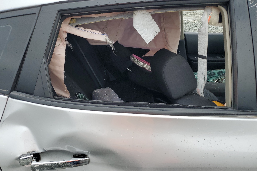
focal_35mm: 28
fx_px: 200
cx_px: 132
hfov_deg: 65.5
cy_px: 99
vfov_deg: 46.2
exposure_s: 1/667
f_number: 1.5
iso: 50
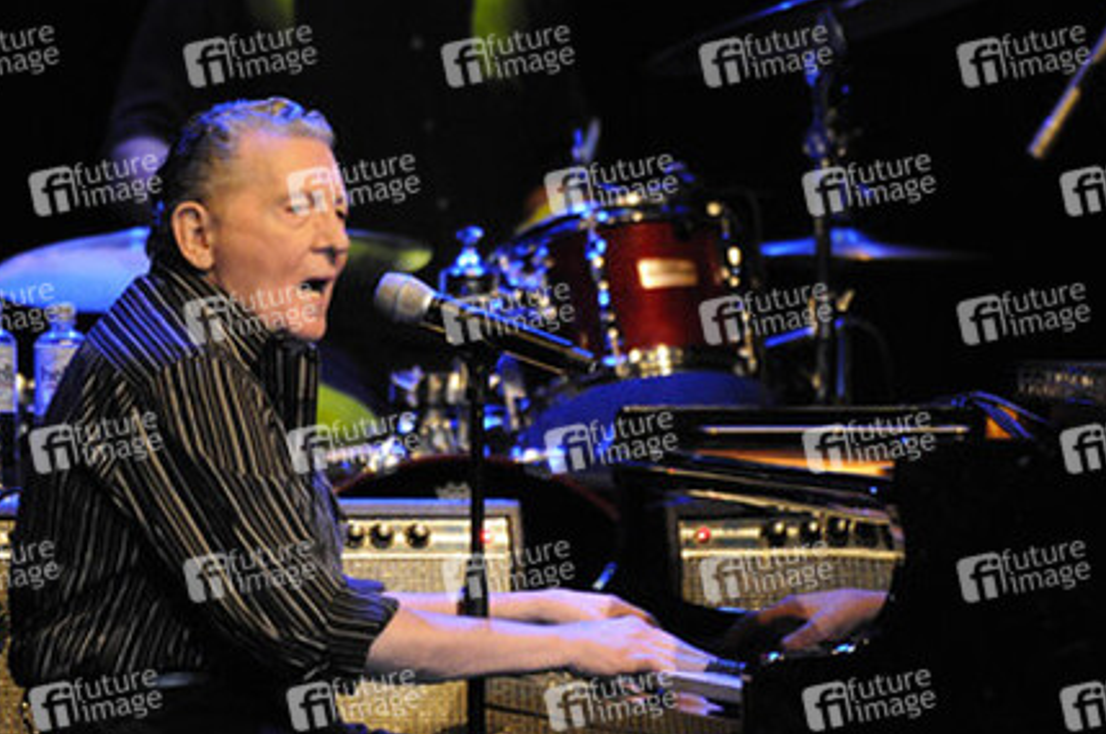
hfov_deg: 2.6
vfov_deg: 1.7
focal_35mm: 789
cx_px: 543
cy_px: 379
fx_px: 24212
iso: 3200
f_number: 4
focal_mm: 500
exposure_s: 1/80
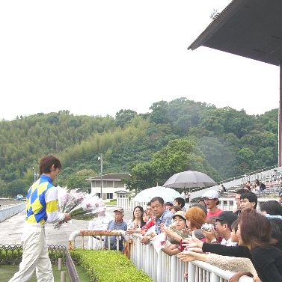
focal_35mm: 72
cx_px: 167
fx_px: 664
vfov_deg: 24.0
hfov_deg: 24.0
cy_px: 167
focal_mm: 7.9
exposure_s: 1/100
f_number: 3.7
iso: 50
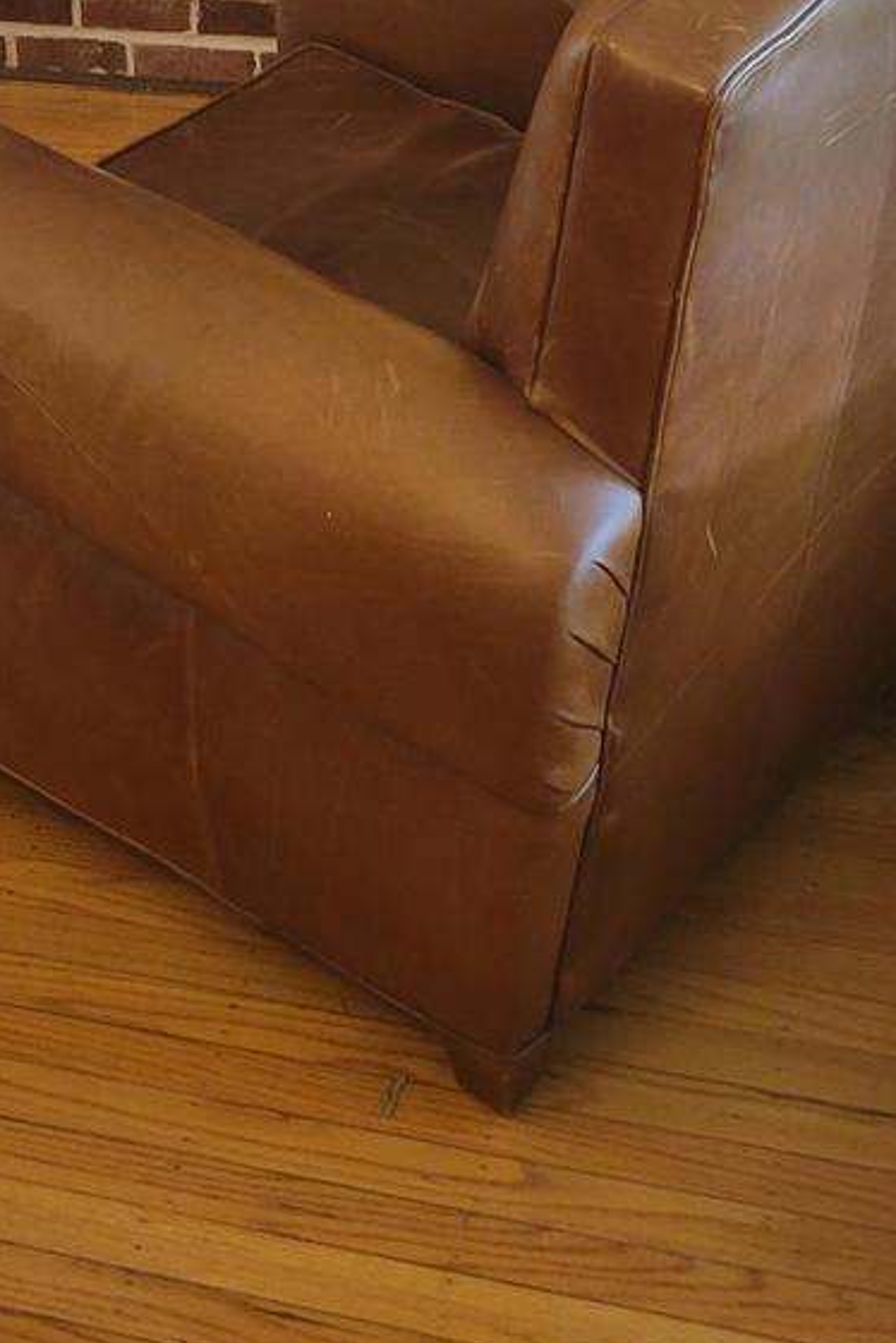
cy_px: -426
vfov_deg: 23.9
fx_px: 2762
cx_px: 110
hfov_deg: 18.2
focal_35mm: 74
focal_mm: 5.4
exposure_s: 1/40
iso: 200
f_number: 1.8
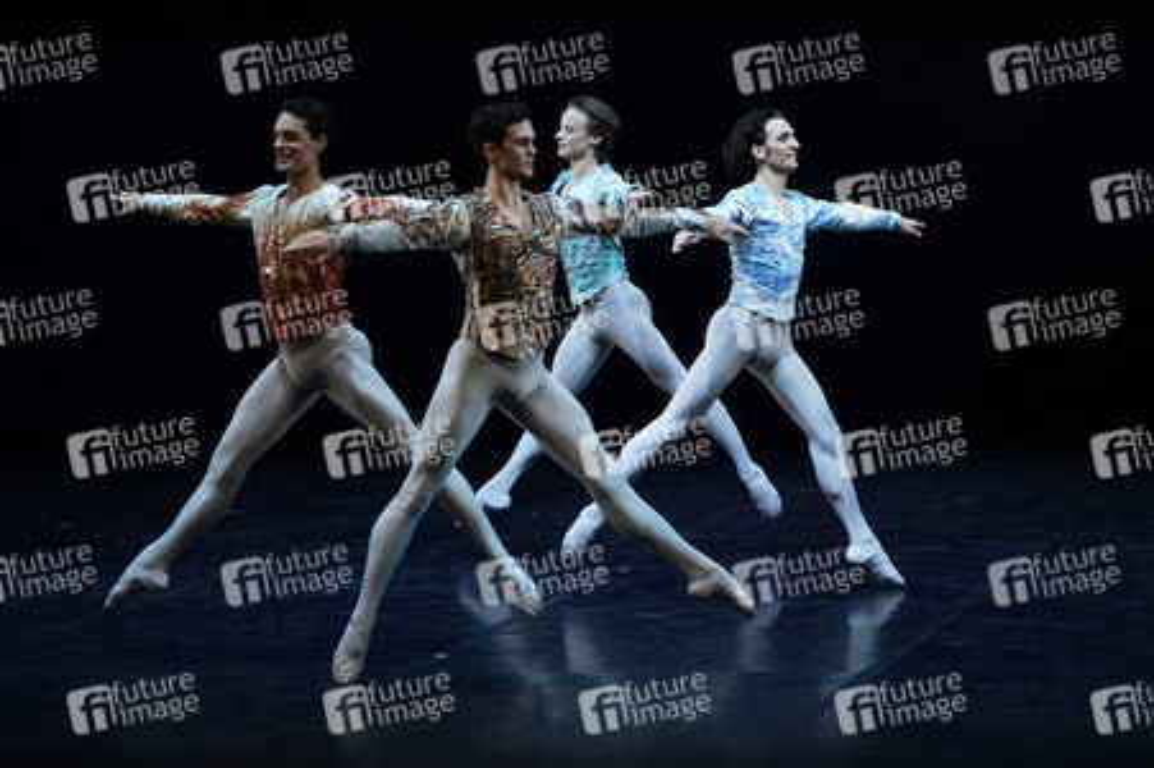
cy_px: 384
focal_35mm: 200
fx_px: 6406
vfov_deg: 6.9
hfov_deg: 10.3
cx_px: 577
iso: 6400
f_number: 6.3
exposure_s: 1/400
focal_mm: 200
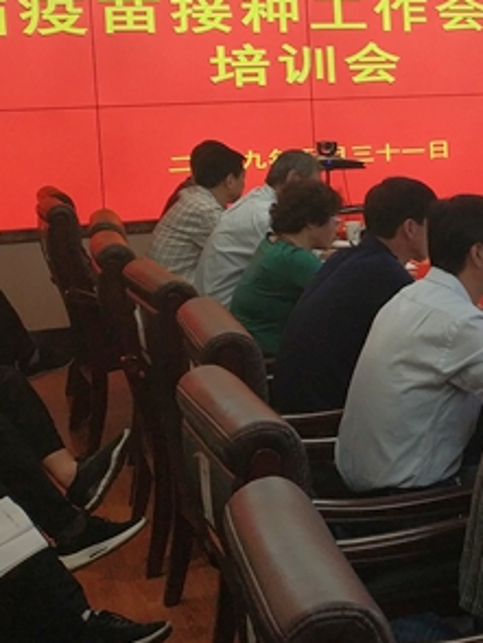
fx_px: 1616
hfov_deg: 15.7
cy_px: 173
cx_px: 723
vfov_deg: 22.3
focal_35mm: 87
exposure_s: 1/50
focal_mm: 4.5
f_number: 2
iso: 151
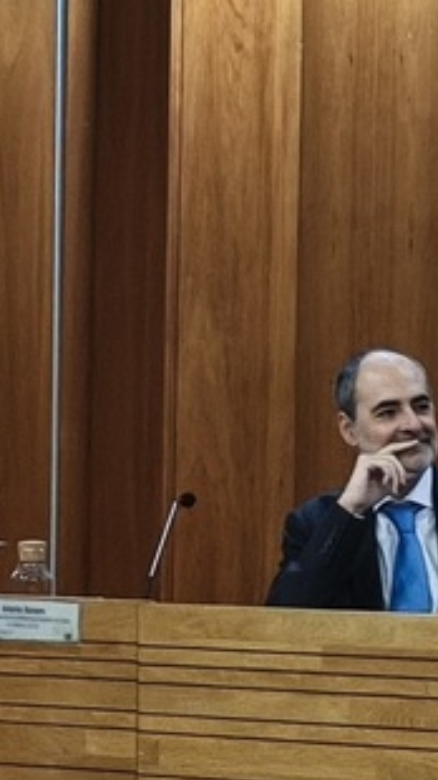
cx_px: 1252
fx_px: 6101
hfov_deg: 4.0
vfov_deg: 7.3
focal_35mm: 295
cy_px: 546
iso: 1000
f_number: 1.9
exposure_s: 1/100
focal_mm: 7.1
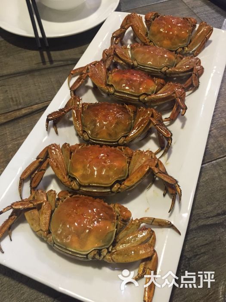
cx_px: 113
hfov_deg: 48.2
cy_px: 151
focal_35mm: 29
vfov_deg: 61.7
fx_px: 252
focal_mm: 4.15
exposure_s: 1/33
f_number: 2.2
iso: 200
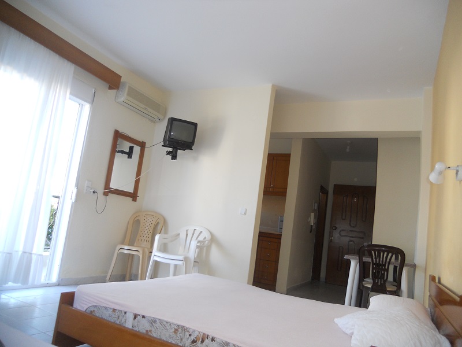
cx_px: 231
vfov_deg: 51.4
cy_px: 174
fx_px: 360
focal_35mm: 27
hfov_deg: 65.3
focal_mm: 4.9
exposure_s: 1/30
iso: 125
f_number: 3.2
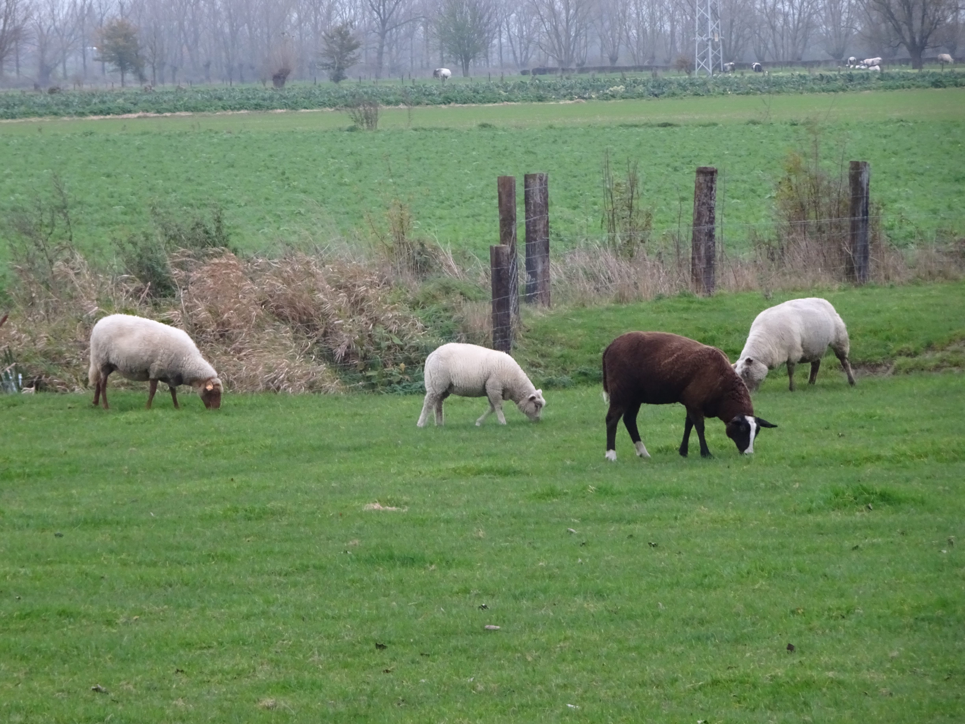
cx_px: 482
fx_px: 6663
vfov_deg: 6.2
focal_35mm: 239
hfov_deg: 8.3
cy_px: 362
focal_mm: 40.86
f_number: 6.3
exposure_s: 1/80
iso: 800
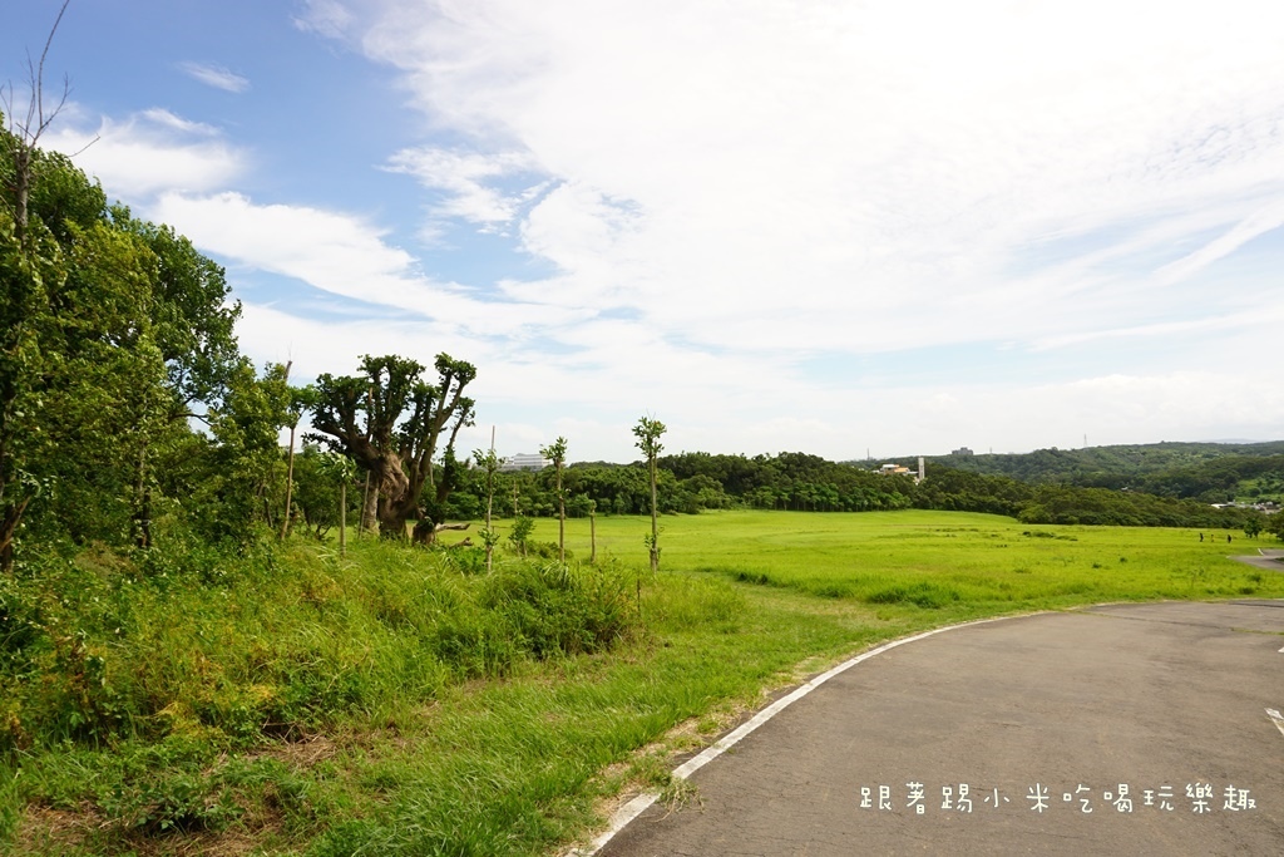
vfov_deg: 53.1
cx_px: 642
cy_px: 428
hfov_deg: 73.7
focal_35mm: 24
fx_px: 856
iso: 100
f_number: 10
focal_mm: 16
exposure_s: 1/100
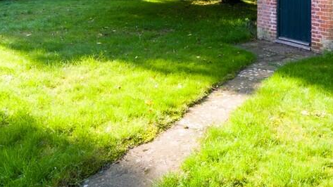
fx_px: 300
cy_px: -21
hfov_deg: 56.7
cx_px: 223
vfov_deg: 30.7
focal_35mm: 34
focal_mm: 9.9
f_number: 8
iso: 160
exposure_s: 1/40
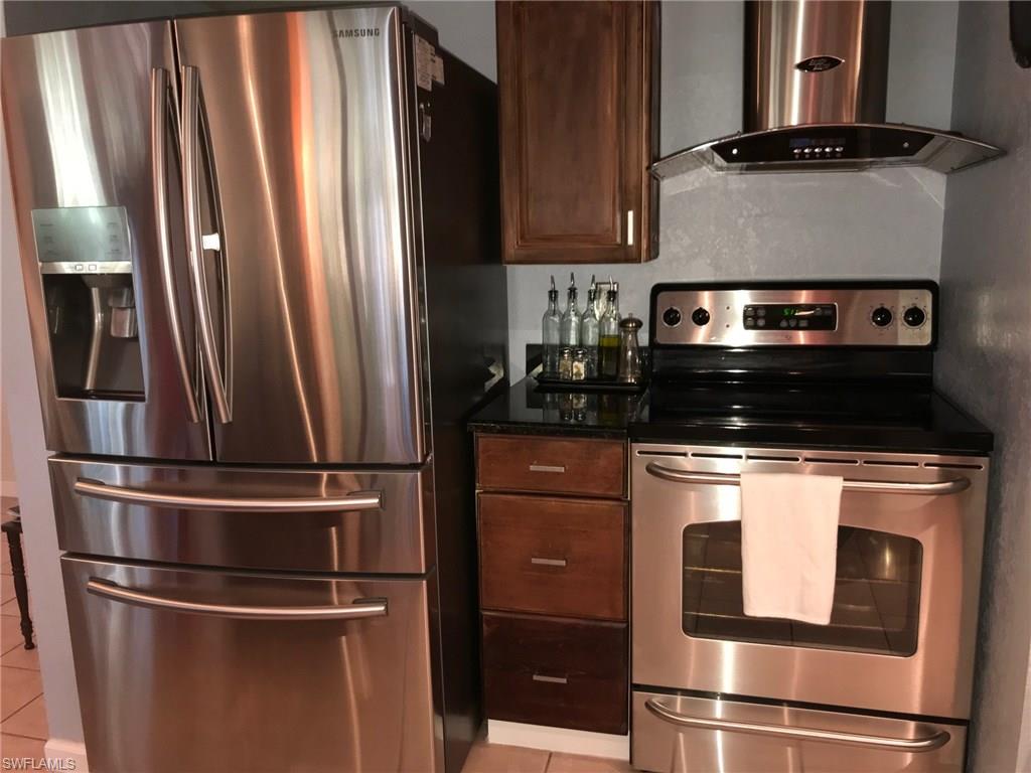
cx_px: 516
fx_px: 834
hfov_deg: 63.4
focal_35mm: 28
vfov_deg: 49.7
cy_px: 386
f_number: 1.8
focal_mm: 3.99
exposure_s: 1/17
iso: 64
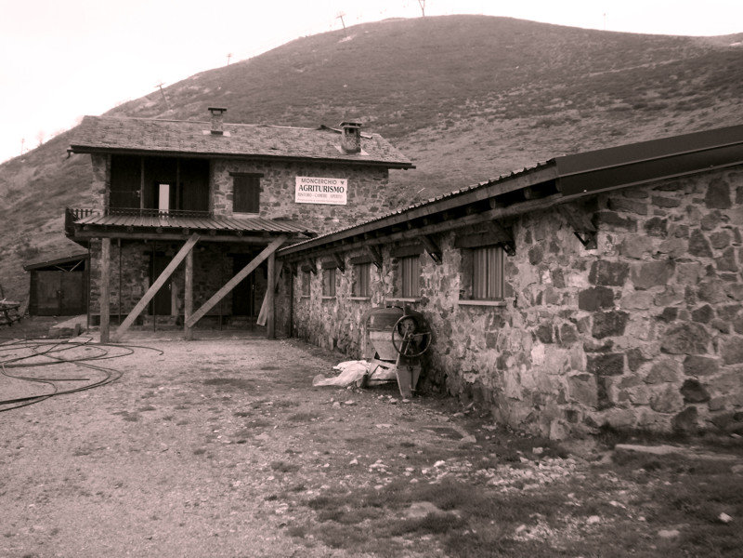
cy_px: 279
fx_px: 773
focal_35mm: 36
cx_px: 372
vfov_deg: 39.7
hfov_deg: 51.4
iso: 100
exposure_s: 1/254
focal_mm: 5.9
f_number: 4.5
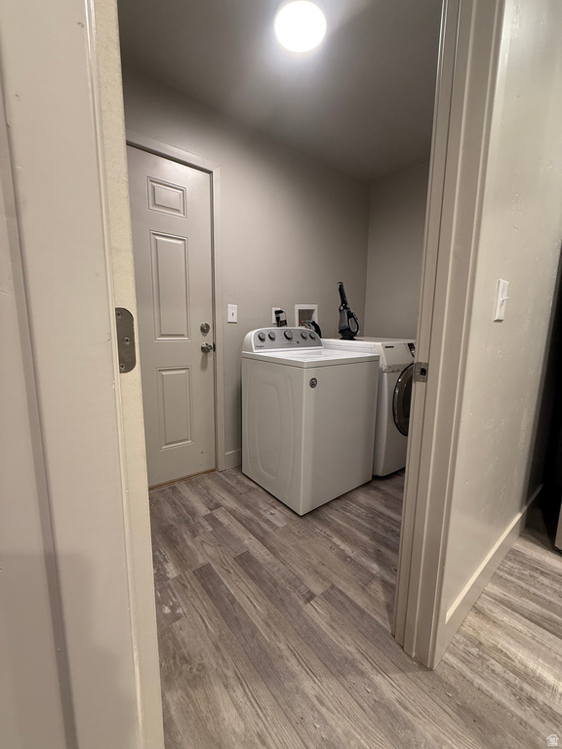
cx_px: 281
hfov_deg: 85.7
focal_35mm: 14
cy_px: 374
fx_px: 303
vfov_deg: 102.1
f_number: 2.2
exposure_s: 1/60
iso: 200
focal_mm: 2.22
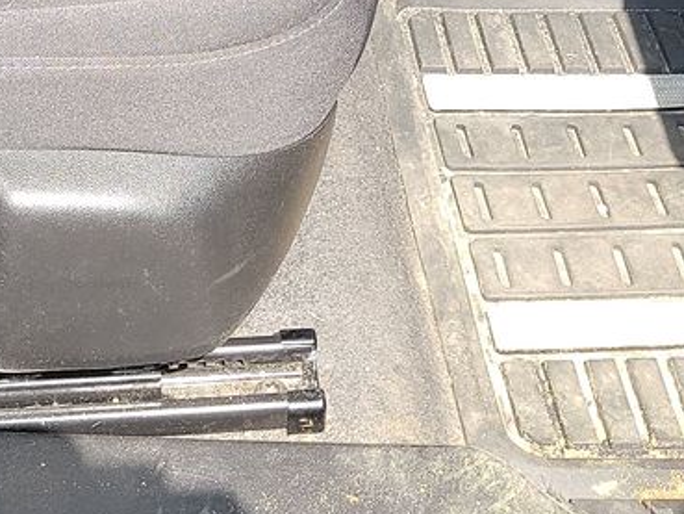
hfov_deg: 18.8
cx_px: 211
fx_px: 2056
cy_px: -410
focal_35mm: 104
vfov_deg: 12.9
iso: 50
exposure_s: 1/193
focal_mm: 6.7
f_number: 1.8
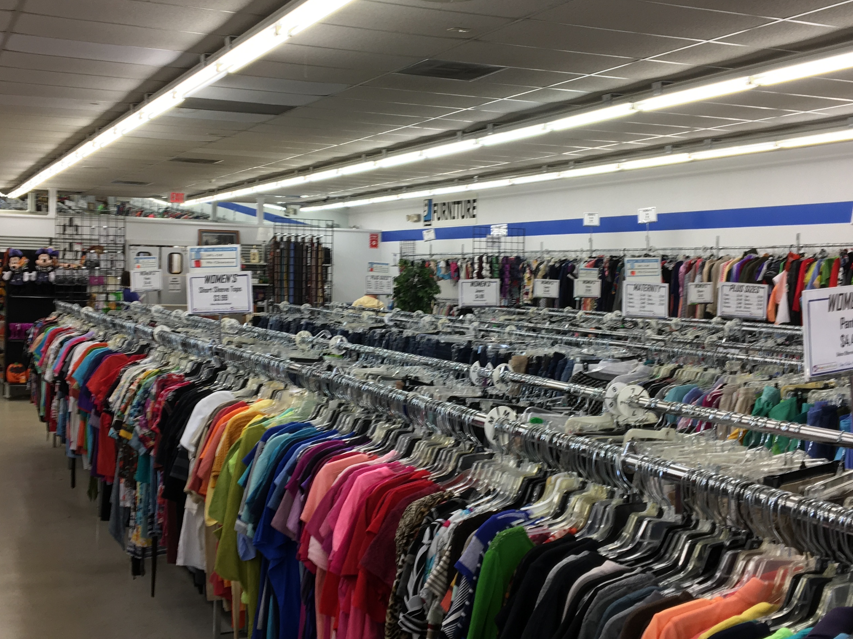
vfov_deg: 31.5
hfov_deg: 41.2
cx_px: 400
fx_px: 1133
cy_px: 292
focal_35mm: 46
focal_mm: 4.15
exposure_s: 1/40
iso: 25
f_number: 2.2
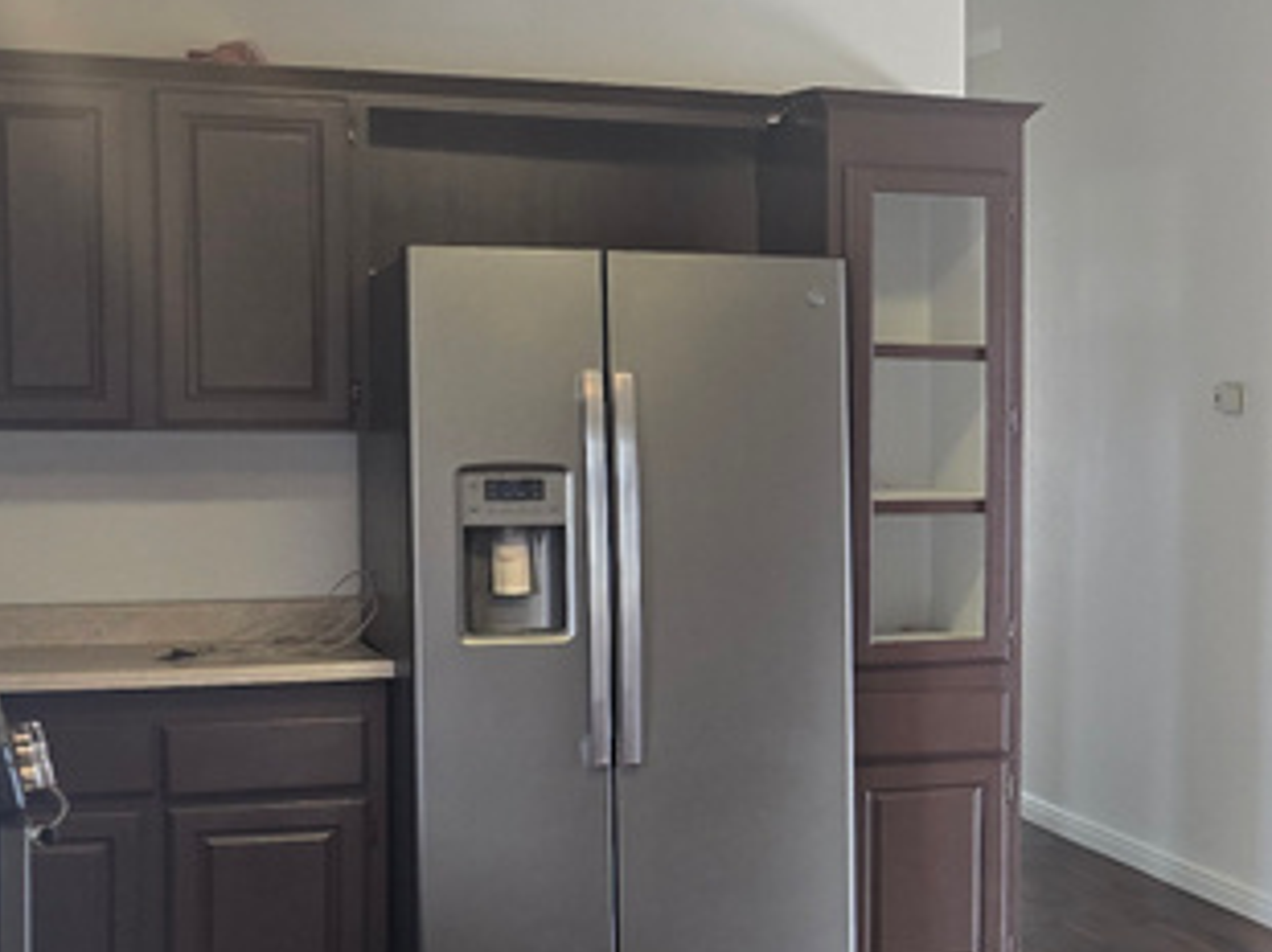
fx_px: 2791
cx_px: 1461
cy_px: 570
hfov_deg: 23.8
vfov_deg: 19.3
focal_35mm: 76
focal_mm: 6.3
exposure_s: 1/60
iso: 80
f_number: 1.7
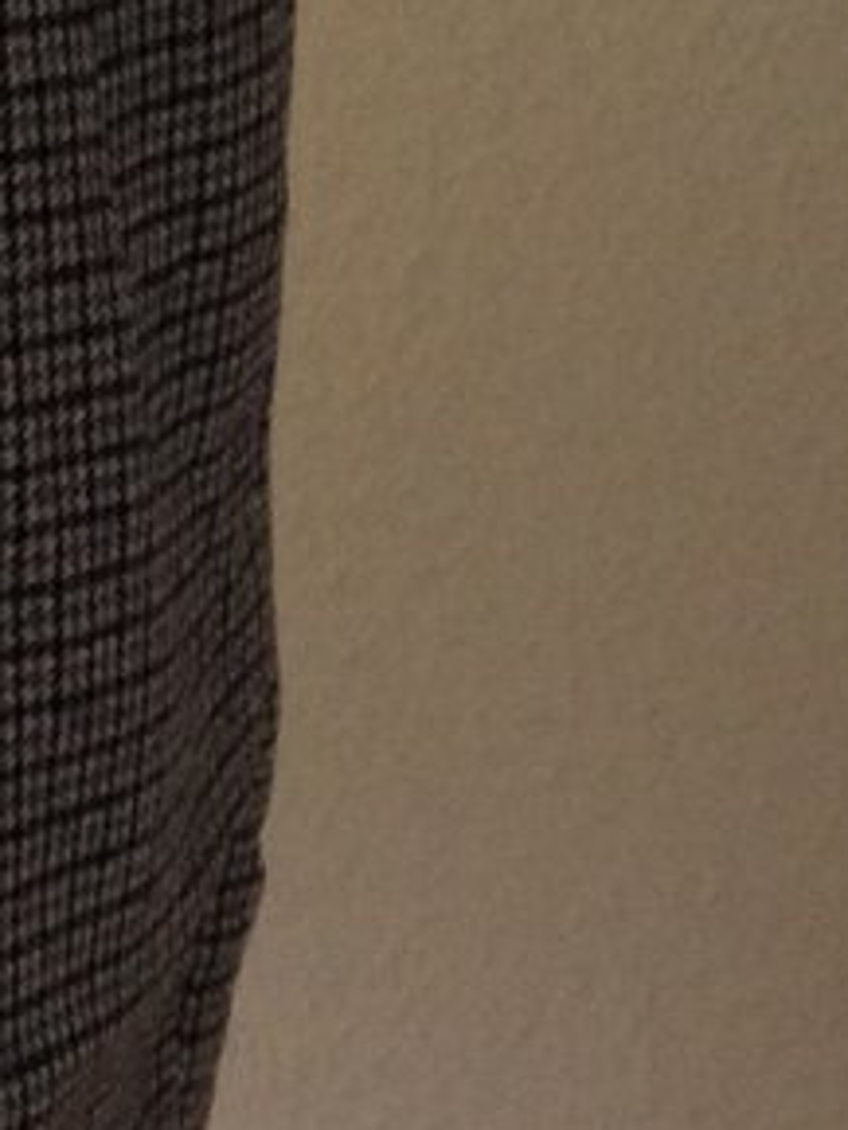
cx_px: -1020
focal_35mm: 152
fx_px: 4961
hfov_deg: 9.0
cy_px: 526
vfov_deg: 13.0
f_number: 2.4
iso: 200
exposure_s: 1/20
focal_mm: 4.12
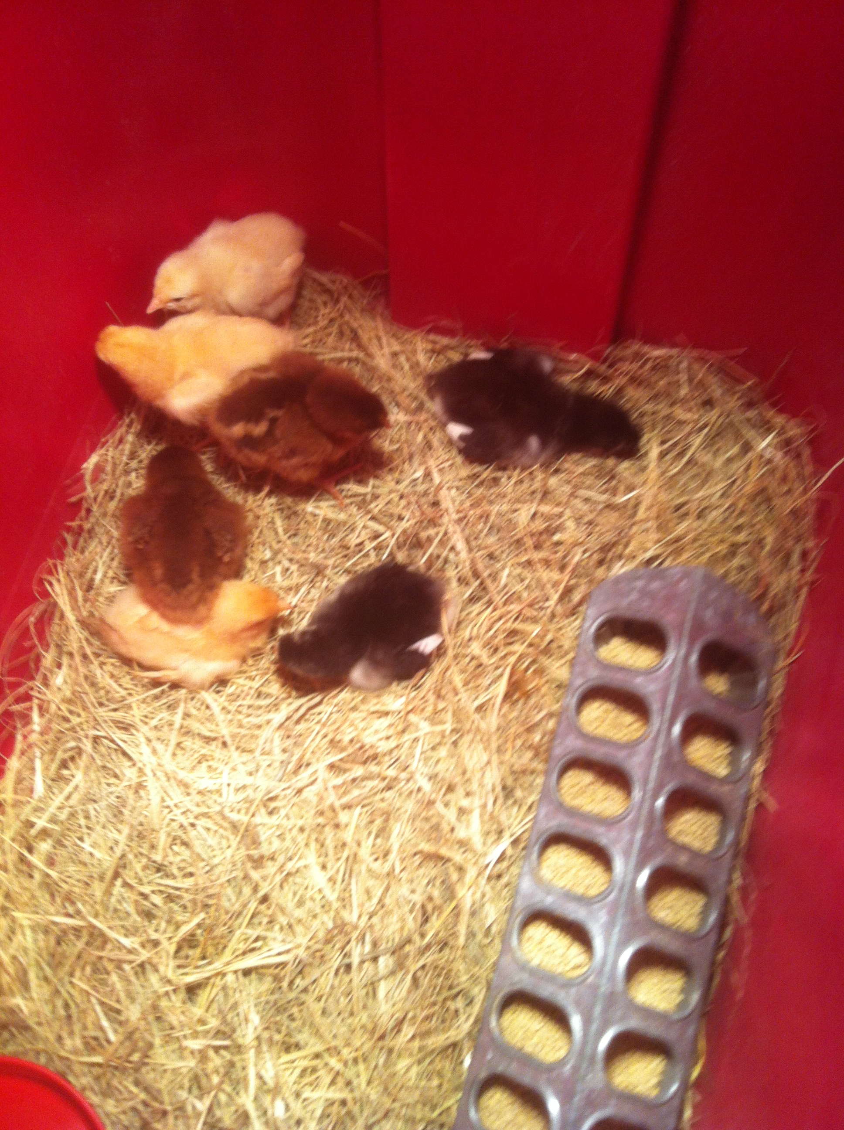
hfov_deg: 40.6
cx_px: 422
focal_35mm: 35
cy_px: 565
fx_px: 1141
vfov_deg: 52.7
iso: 80
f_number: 2.8
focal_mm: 3.85
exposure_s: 1/60
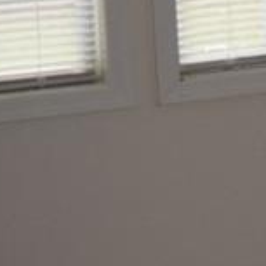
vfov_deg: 8.2
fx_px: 1859
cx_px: 697
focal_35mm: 214
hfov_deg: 7.5
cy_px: 42
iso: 1100
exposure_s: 1/60
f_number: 4
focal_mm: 25
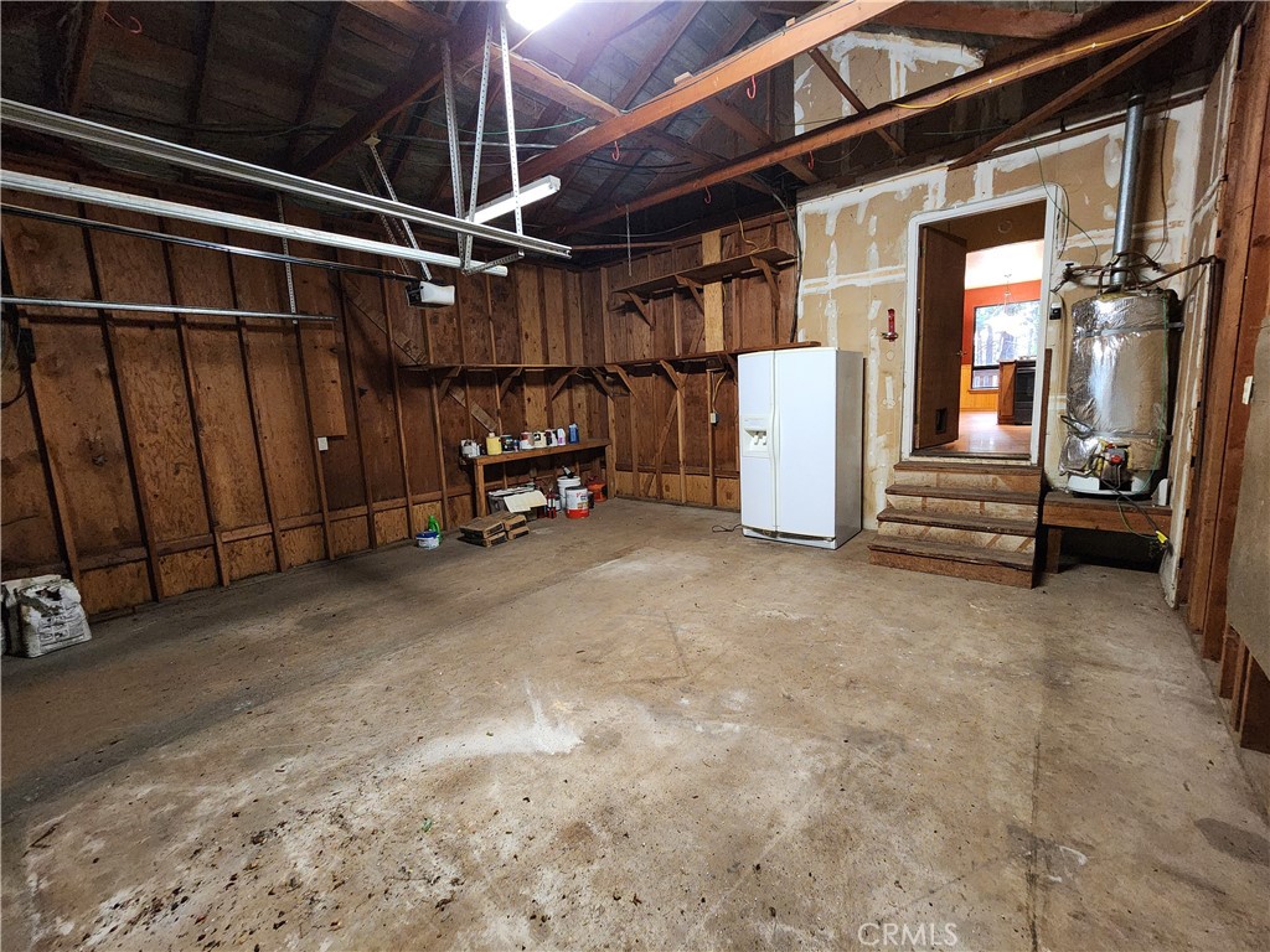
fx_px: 477
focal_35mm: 13
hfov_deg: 106.2
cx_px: 635
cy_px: 476
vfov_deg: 89.9
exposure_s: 1/24
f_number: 2.2
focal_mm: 2.2
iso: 640
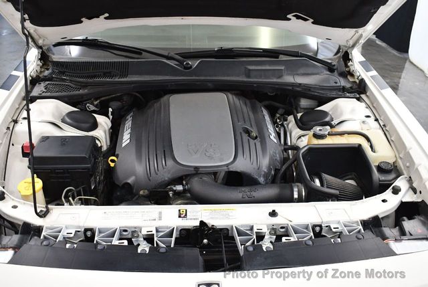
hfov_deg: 53.1
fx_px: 429
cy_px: 144
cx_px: 214
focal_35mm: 36
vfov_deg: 37.0
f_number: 3.5
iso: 1400
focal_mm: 18
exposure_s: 1/125
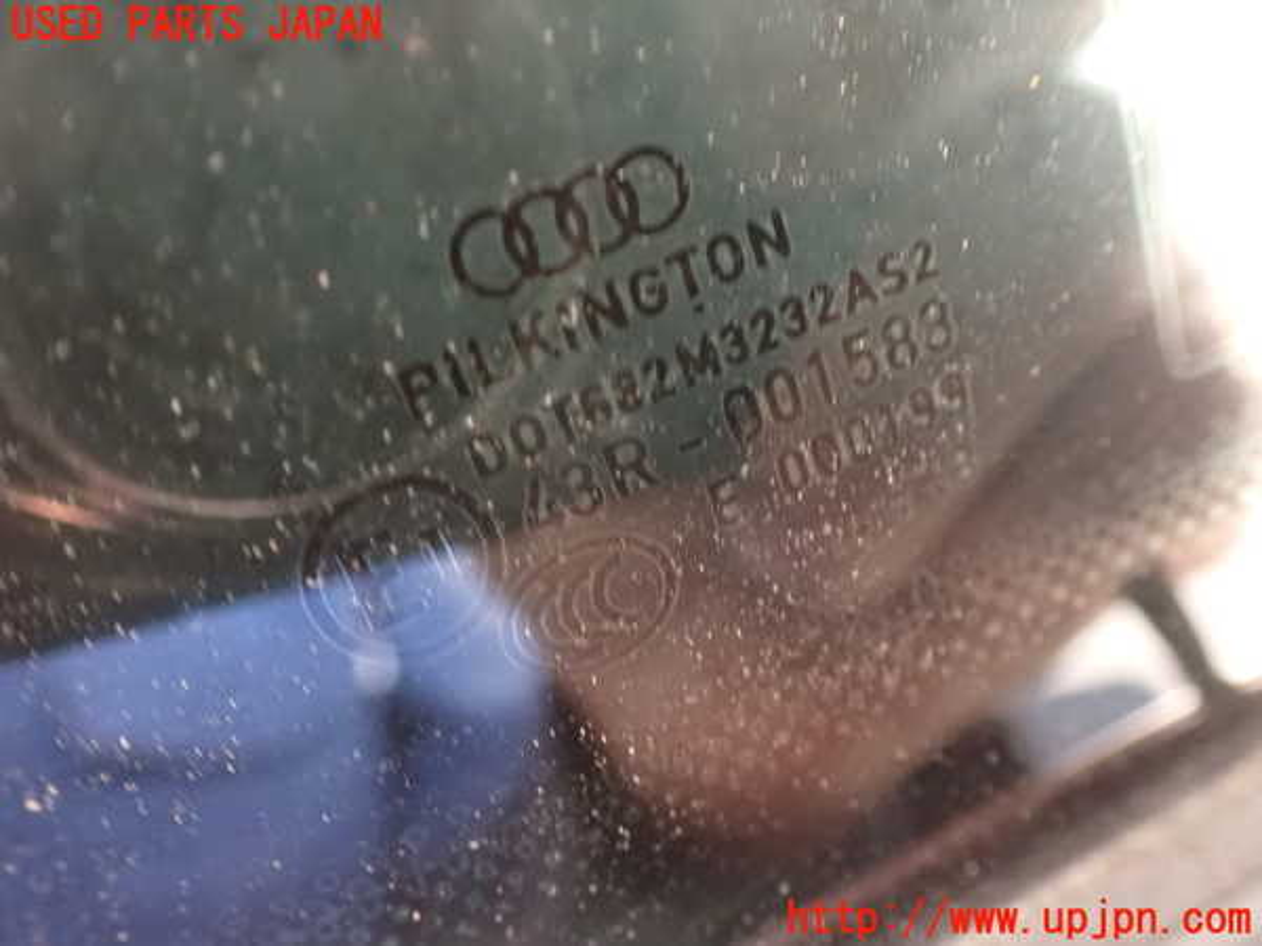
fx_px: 1094
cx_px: 631
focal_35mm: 30
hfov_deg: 60.0
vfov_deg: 46.8
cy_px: 473
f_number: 2.3
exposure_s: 1/30
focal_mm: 5.4
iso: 1250
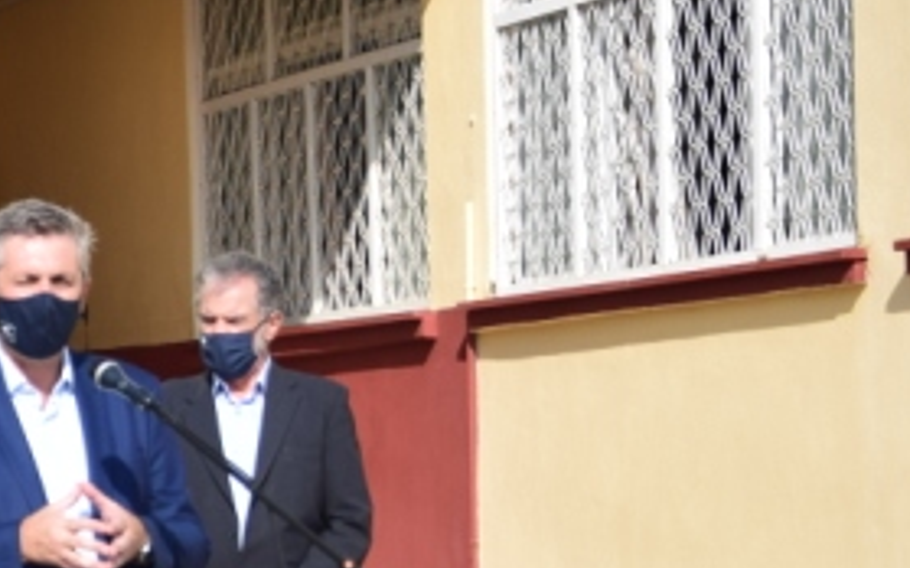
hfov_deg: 10.7
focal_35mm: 191
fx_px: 4734
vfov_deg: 6.8
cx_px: -297
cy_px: 612
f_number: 4.2
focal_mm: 34
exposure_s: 1/640
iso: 100
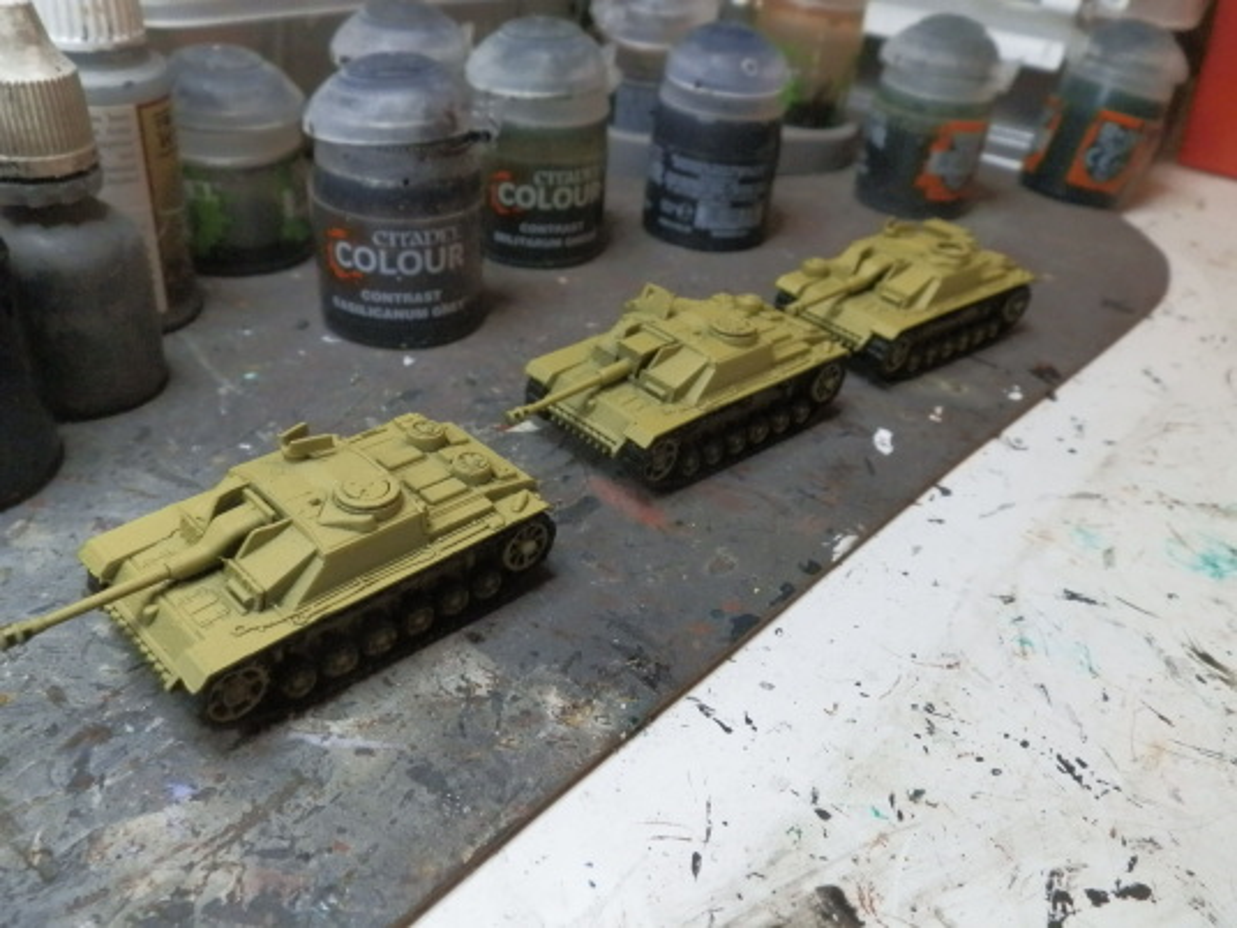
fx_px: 1001
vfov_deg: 49.7
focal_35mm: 28
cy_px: 464
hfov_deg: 63.4
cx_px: 618
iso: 400
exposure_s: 1/125
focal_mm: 5
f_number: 3.1
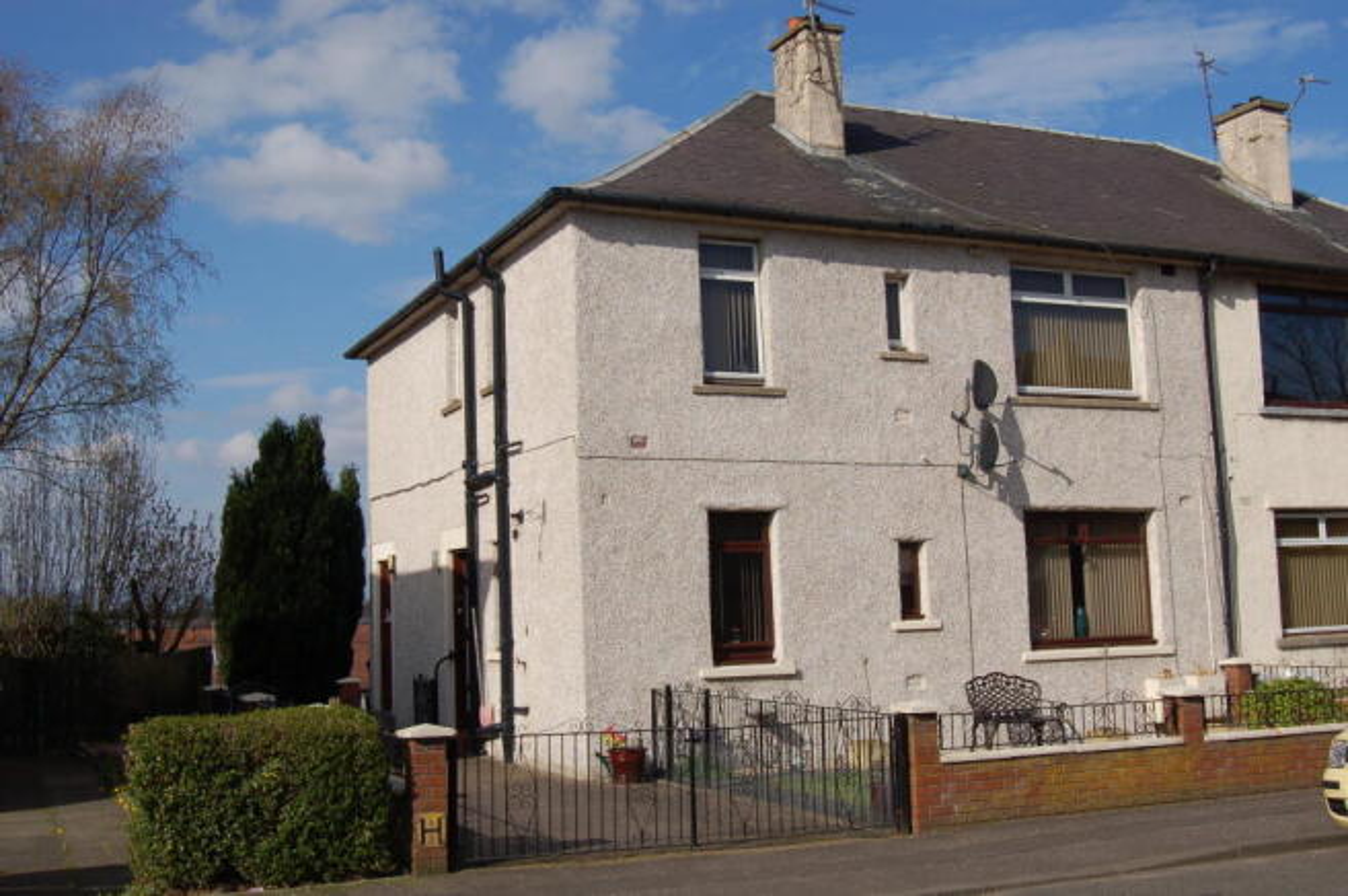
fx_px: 1459
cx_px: 674
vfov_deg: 34.1
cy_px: 448
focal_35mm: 39
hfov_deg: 49.6
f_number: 10
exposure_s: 1/400
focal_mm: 26
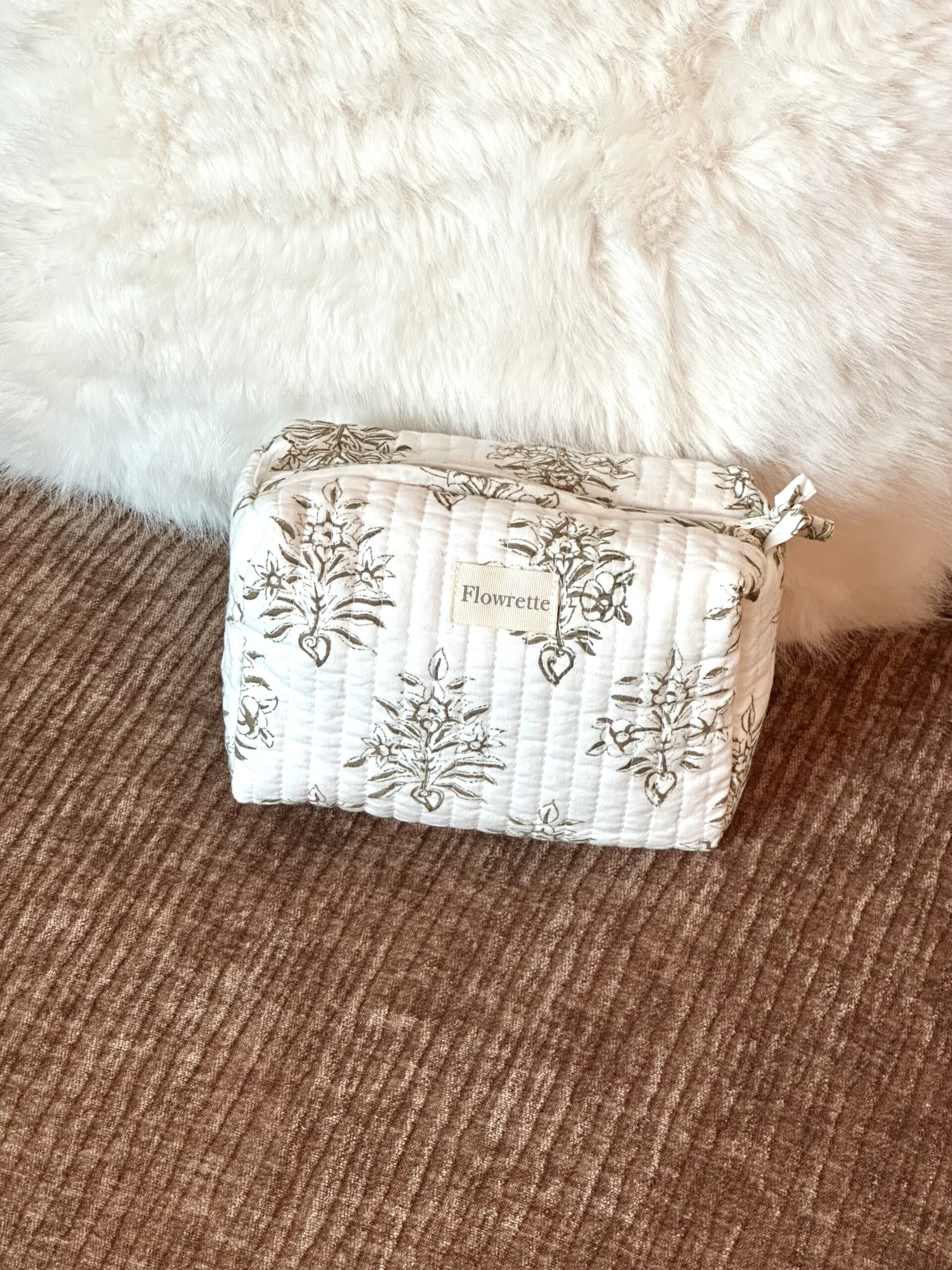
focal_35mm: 77
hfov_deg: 19.1
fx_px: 2824
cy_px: 635
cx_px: 476
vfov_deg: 25.3
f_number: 2.8
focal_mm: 9
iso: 500
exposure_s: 1/50
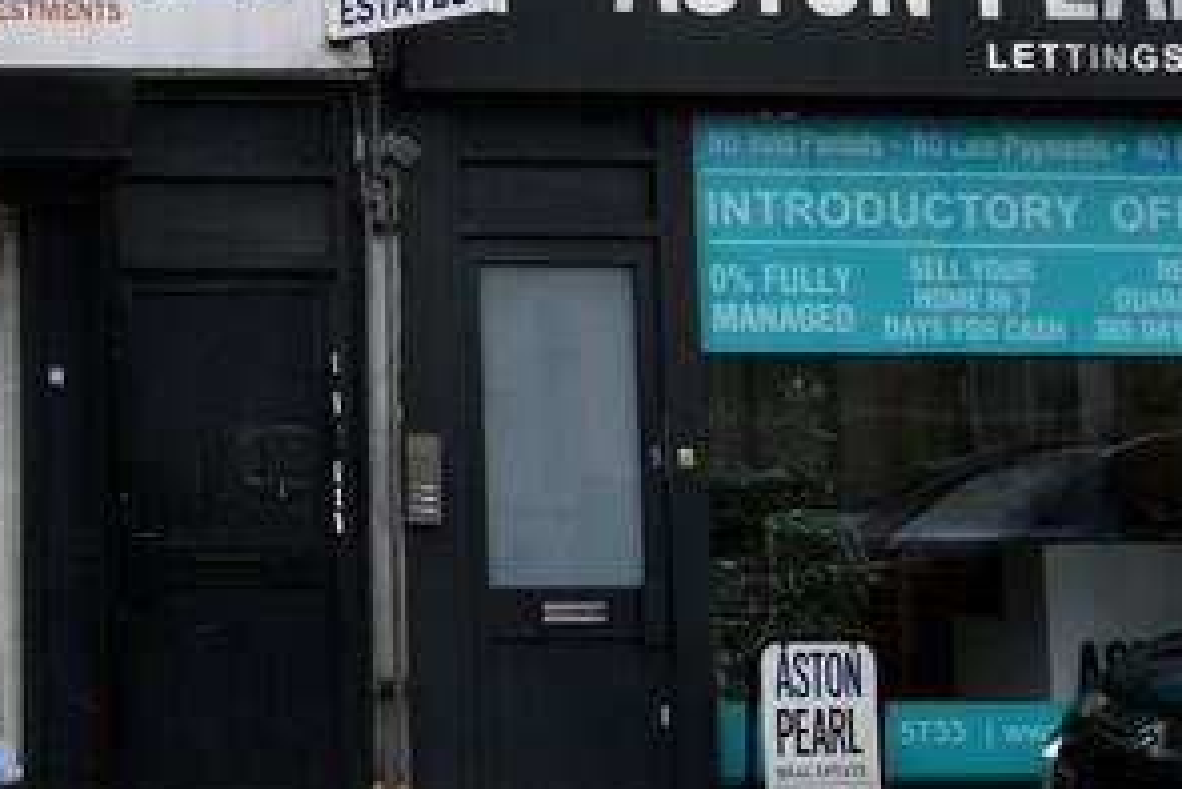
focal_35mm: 66
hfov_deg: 27.3
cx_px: -188
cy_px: 66
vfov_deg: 20.2
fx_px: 2168
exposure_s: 1/160
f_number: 6.3
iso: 100
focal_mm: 13
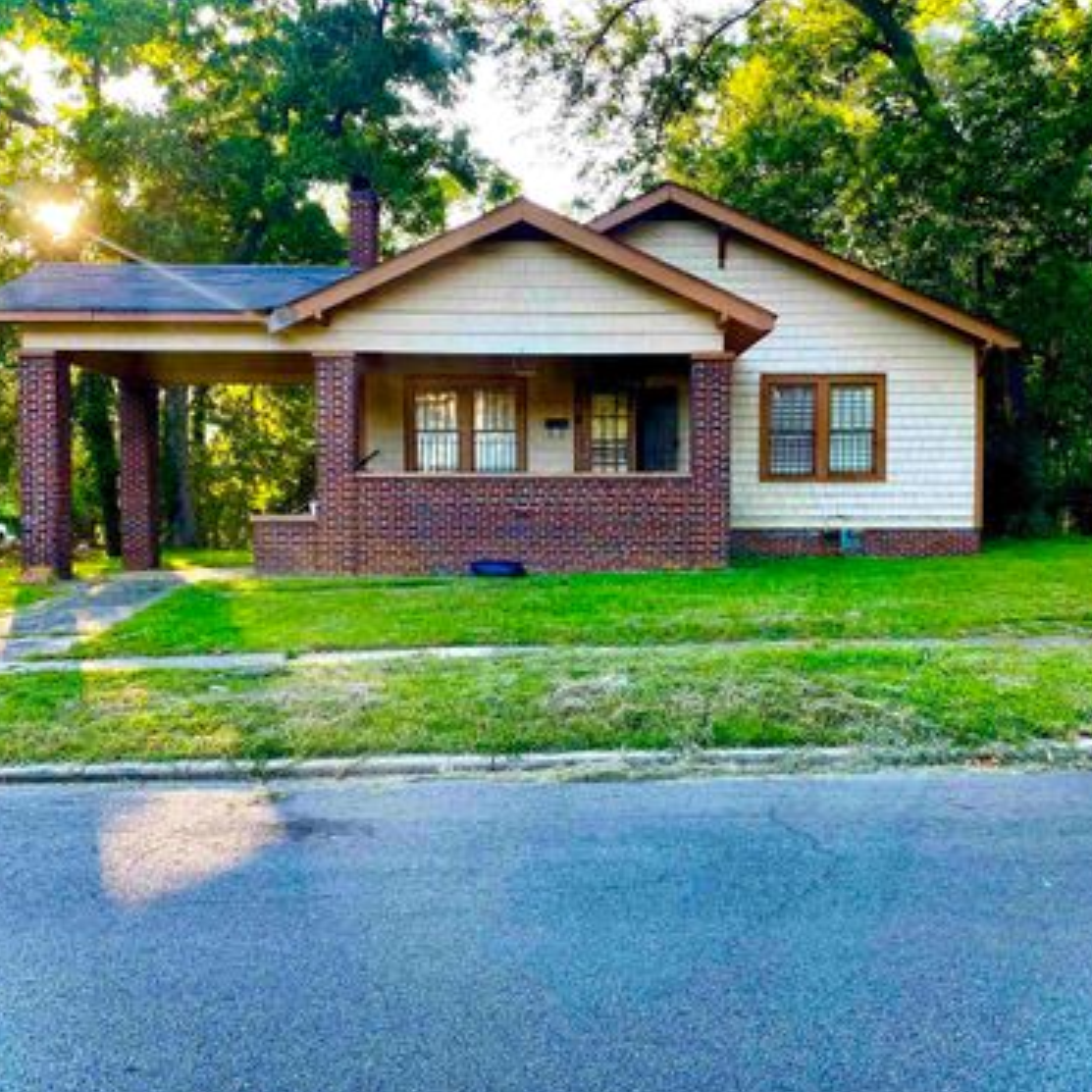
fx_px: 1106
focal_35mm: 31
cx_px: 553
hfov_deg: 52.5
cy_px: 549
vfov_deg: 52.5
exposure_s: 1/121
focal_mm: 4.25
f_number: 1.8
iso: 50
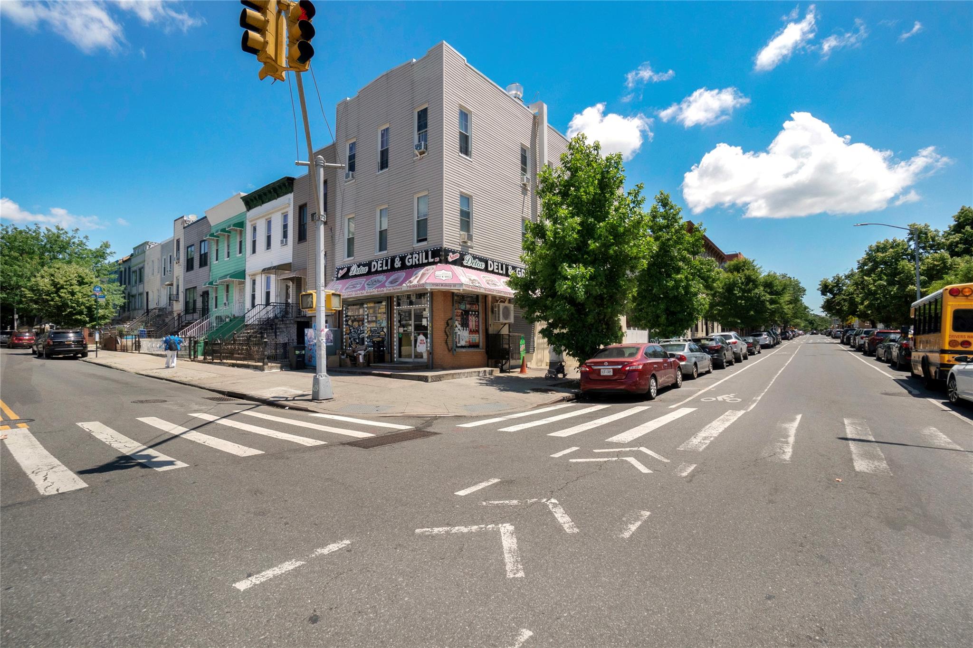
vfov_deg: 77.3
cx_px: 486
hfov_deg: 100.4
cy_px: 324
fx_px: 405
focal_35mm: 15
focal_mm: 10
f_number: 9
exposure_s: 1/1600
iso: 800
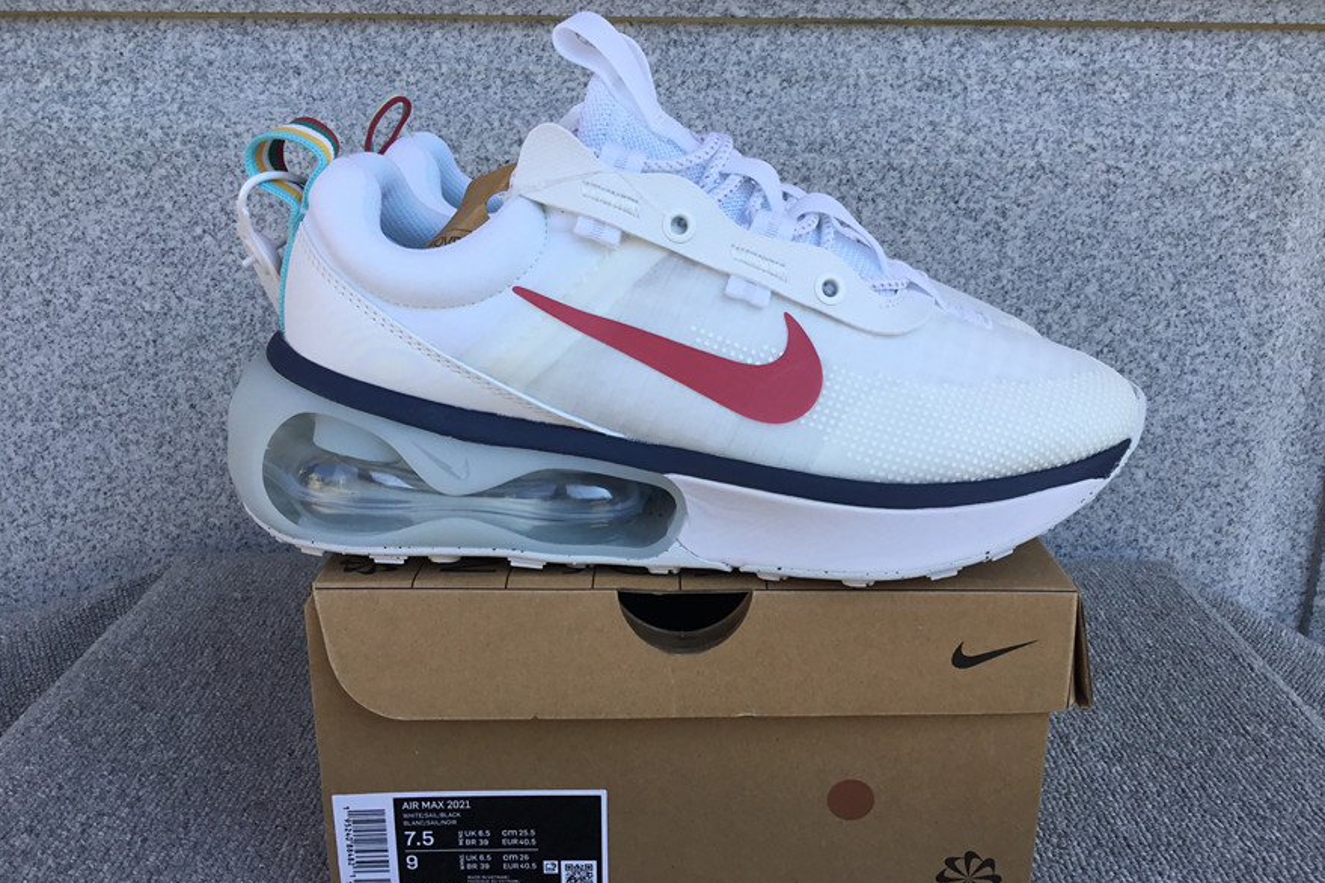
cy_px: 472
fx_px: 1214
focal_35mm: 33
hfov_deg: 57.2
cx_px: 663
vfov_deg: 39.9
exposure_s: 1/448
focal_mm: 3.3
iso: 25
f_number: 2.4
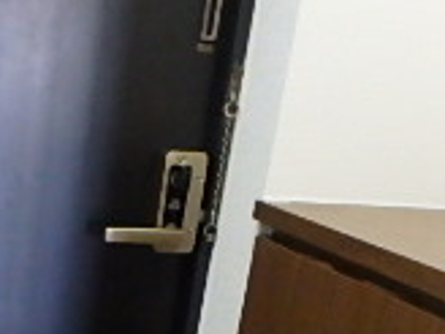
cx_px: -117
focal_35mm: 82
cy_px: 622
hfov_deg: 21.7
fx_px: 1054
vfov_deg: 15.3
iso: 800
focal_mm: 3.7
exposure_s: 1/20
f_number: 3.5
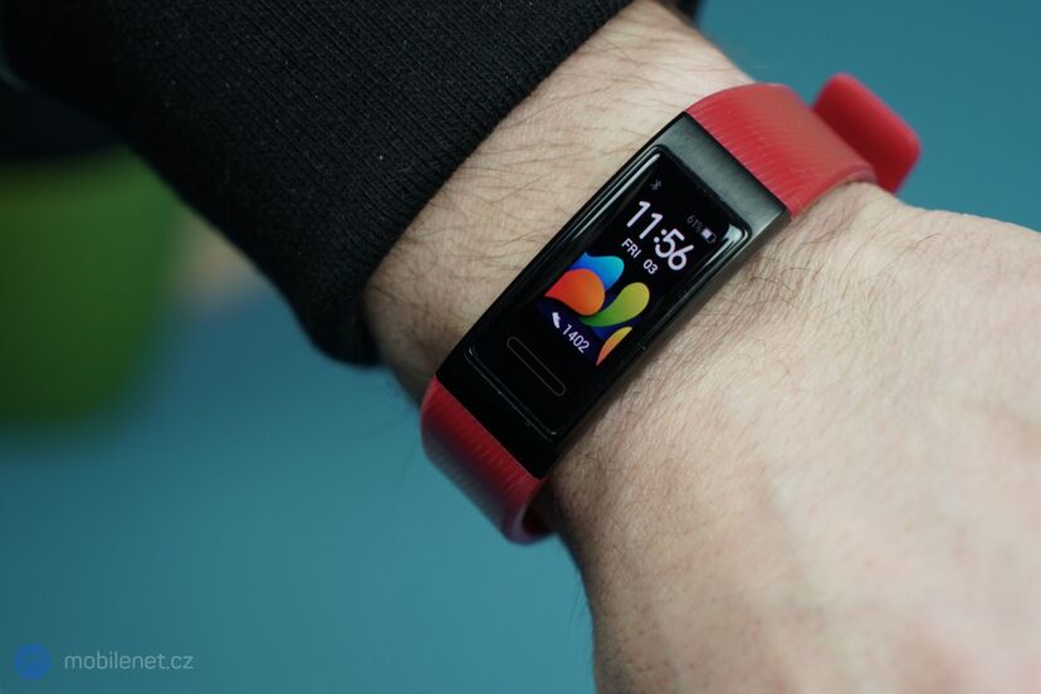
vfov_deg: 19.5
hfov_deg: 28.8
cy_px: 347
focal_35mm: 70
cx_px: 520
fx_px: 2024
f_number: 5
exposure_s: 1/125
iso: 400
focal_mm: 70
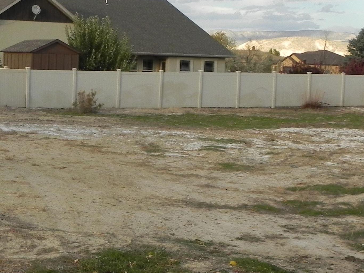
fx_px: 873
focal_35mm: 83
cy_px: 141
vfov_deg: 17.8
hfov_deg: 22.6
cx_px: 0
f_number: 5.6
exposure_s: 1/238
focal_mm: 6.6
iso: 160
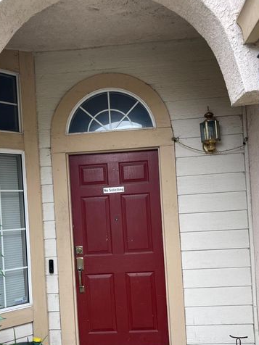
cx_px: 113
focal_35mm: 35
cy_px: 211
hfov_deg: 40.6
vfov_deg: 52.2
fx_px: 349
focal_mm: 5.1
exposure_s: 1/121
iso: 64
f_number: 1.6
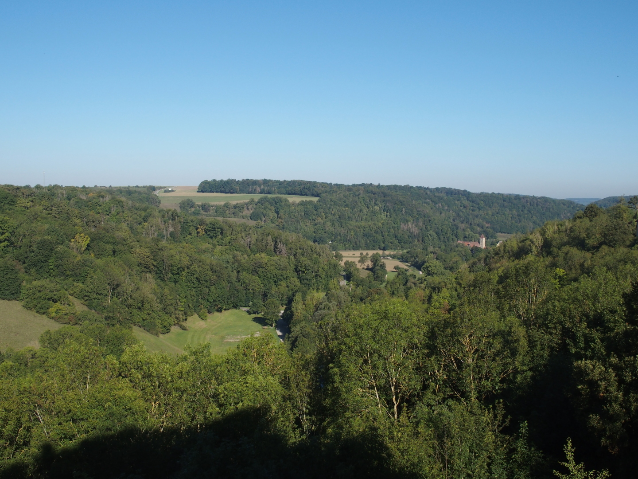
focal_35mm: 38
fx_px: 700
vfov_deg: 37.7
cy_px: 240
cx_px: 319
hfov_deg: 49.0
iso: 100
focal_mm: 8.1
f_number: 4
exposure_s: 1/800
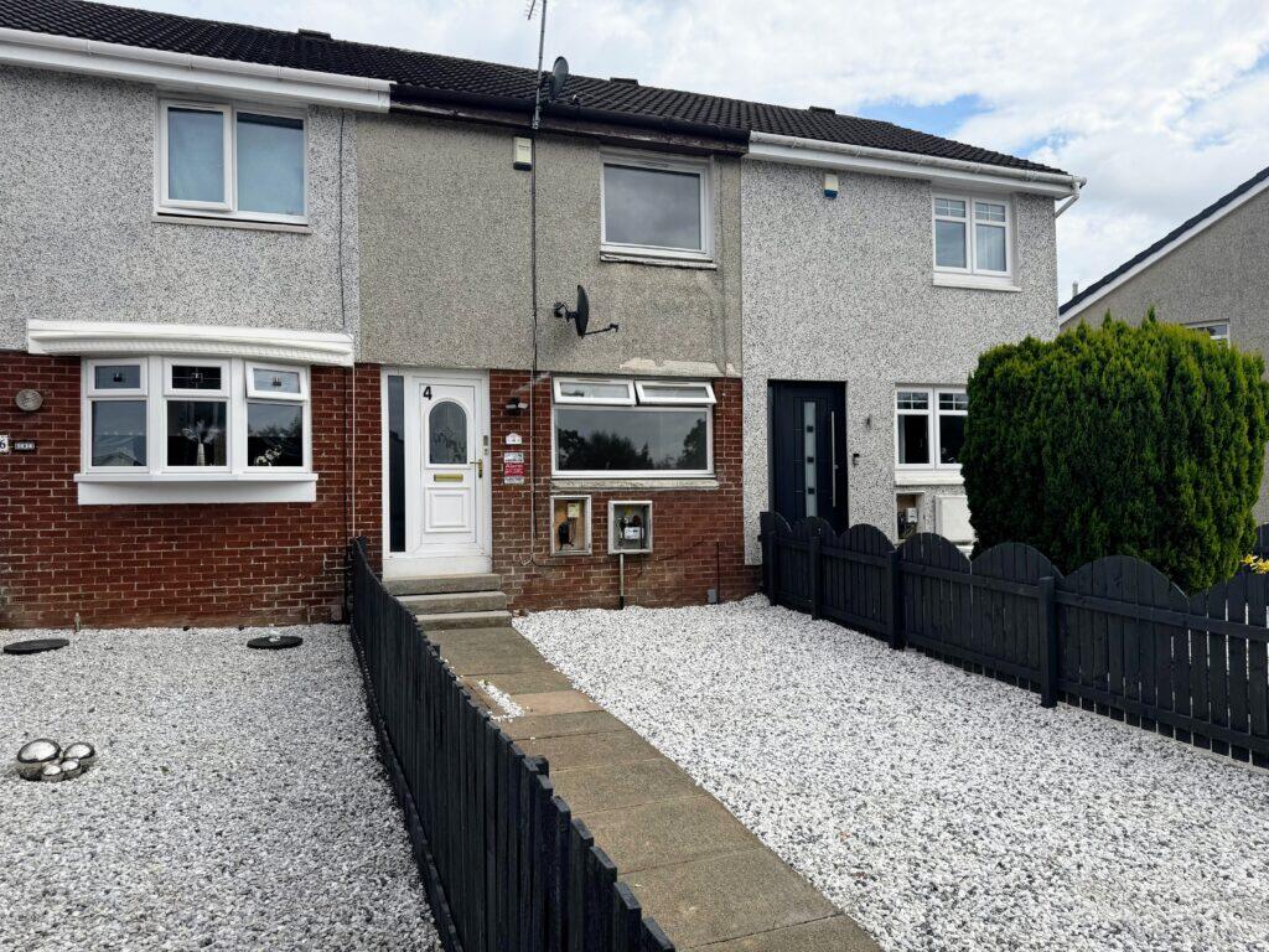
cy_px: 476
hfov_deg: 71.6
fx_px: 880
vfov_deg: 56.8
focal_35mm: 24
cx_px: 634
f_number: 1.78
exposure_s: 1/5814
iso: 80
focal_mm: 6.76
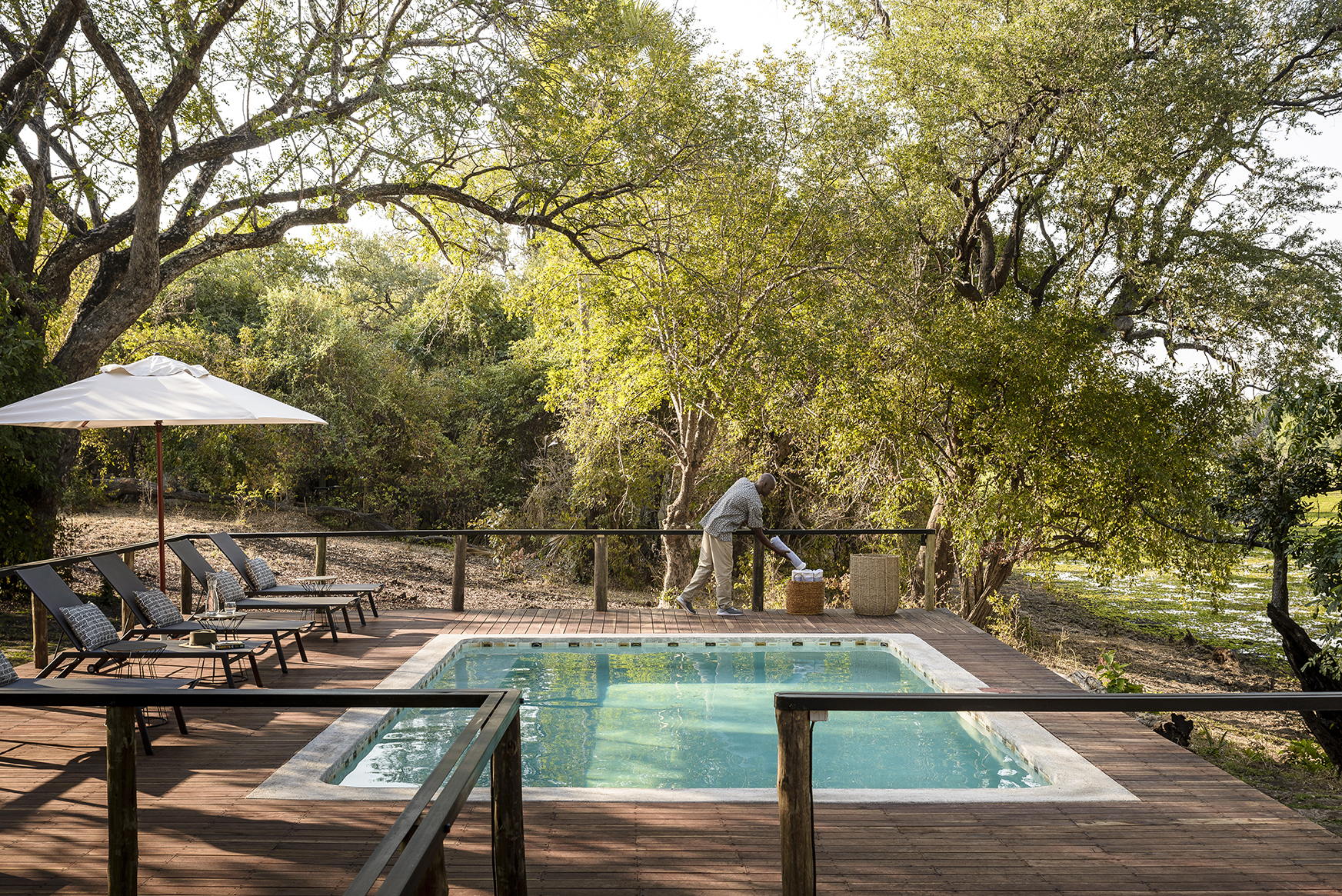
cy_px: 448
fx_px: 1492
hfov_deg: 48.4
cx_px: 671
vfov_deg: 33.4
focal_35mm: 40
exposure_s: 1/100
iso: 80
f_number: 7.1
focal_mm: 40
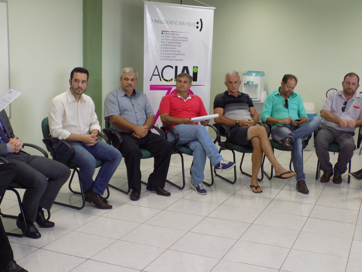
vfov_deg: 31.5
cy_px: 136
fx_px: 481
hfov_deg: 41.2
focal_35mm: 46
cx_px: 181
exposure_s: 1/30
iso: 320
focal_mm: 8.1
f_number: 3.7
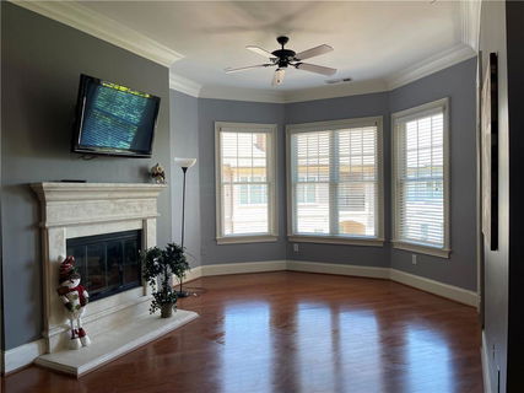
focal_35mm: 26
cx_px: 262
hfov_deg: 67.3
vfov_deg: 53.0
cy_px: 196
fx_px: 393
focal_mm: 5.1
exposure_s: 1/121
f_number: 1.6
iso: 50
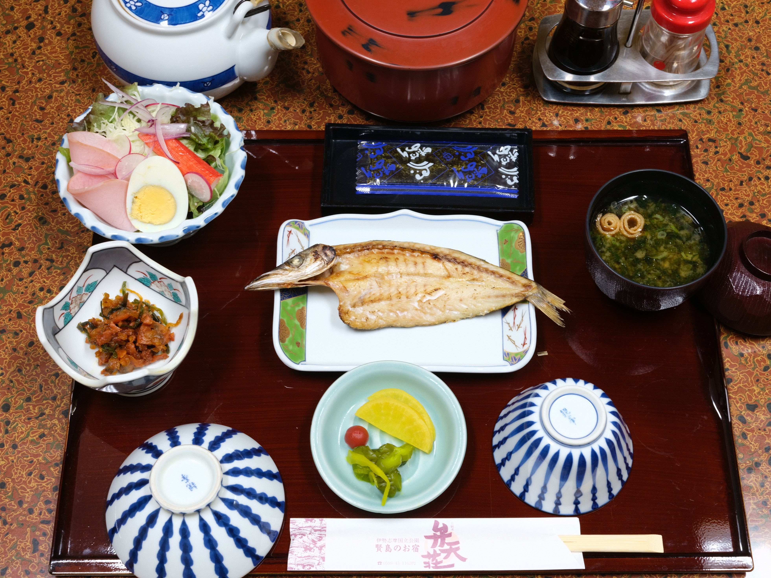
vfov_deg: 28.6
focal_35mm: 51
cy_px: 288
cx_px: 390
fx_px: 1136
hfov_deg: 37.5
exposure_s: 1/2
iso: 800
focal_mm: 63
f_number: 16
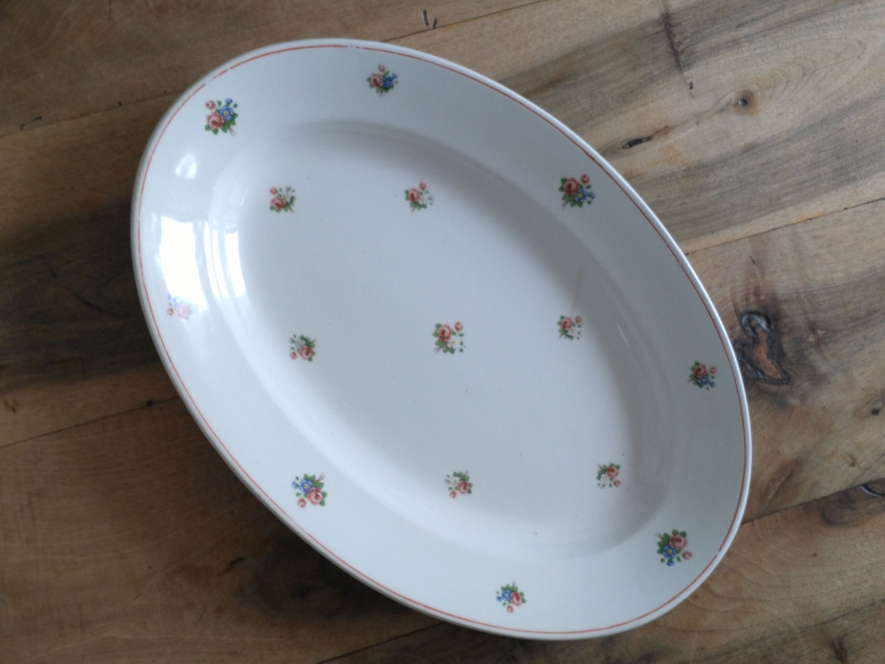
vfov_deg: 49.7
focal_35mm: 28
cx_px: 442
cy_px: 332
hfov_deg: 63.4
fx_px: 716
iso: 125
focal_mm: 2.96
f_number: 2
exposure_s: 1/30
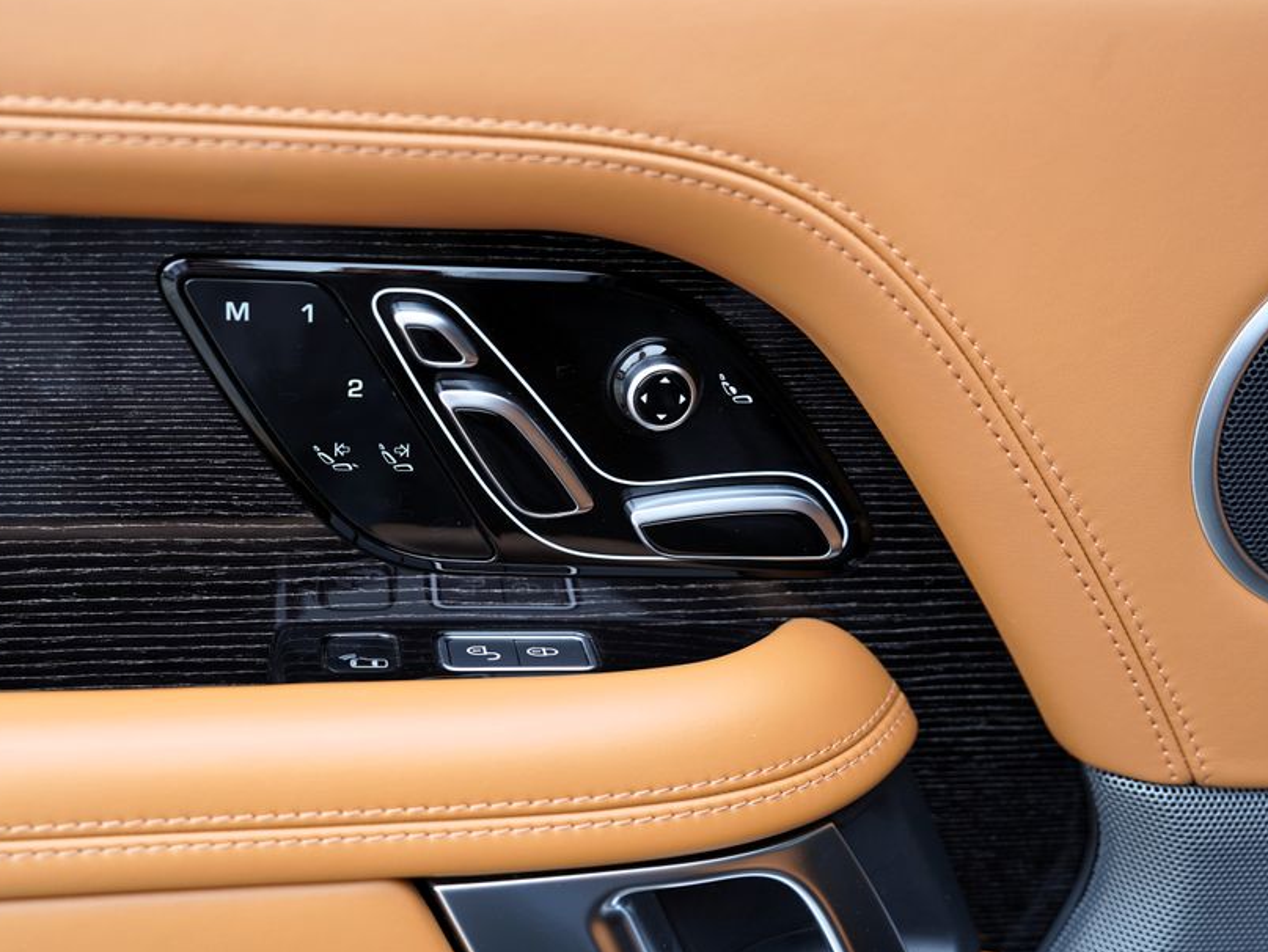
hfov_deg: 38.1
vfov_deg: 29.1
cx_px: 555
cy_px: 513
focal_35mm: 50
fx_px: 1832
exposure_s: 1/60
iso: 100
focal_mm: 41
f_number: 4
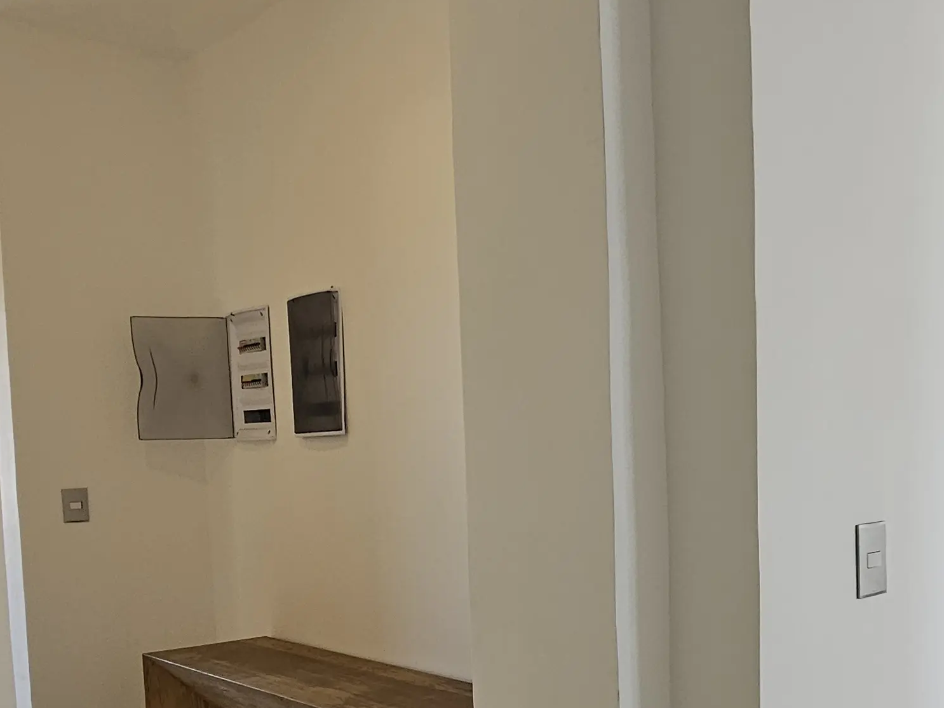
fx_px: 954
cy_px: 529
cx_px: 772
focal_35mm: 35
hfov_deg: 49.2
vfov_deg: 39.6
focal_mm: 2.2
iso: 80
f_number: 2.2
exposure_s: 1/120
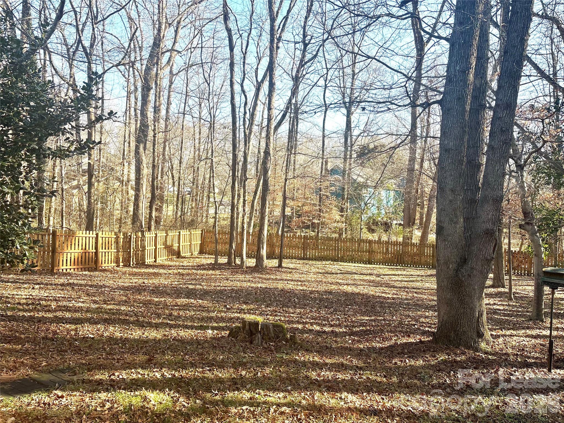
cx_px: 282
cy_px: 212
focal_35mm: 26
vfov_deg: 53.1
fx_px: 424
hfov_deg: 67.3
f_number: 1.6
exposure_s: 1/687
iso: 50
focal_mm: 5.96
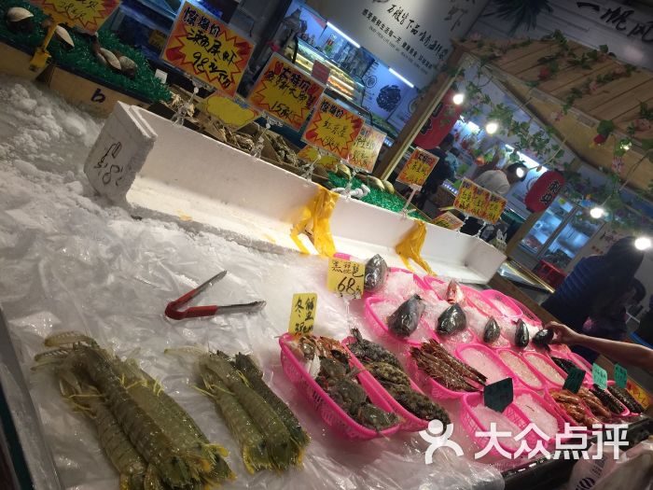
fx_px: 547
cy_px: 245
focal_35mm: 29
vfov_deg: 48.2
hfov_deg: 61.7
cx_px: 326
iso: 40
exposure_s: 1/33
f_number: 2.2
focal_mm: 4.15
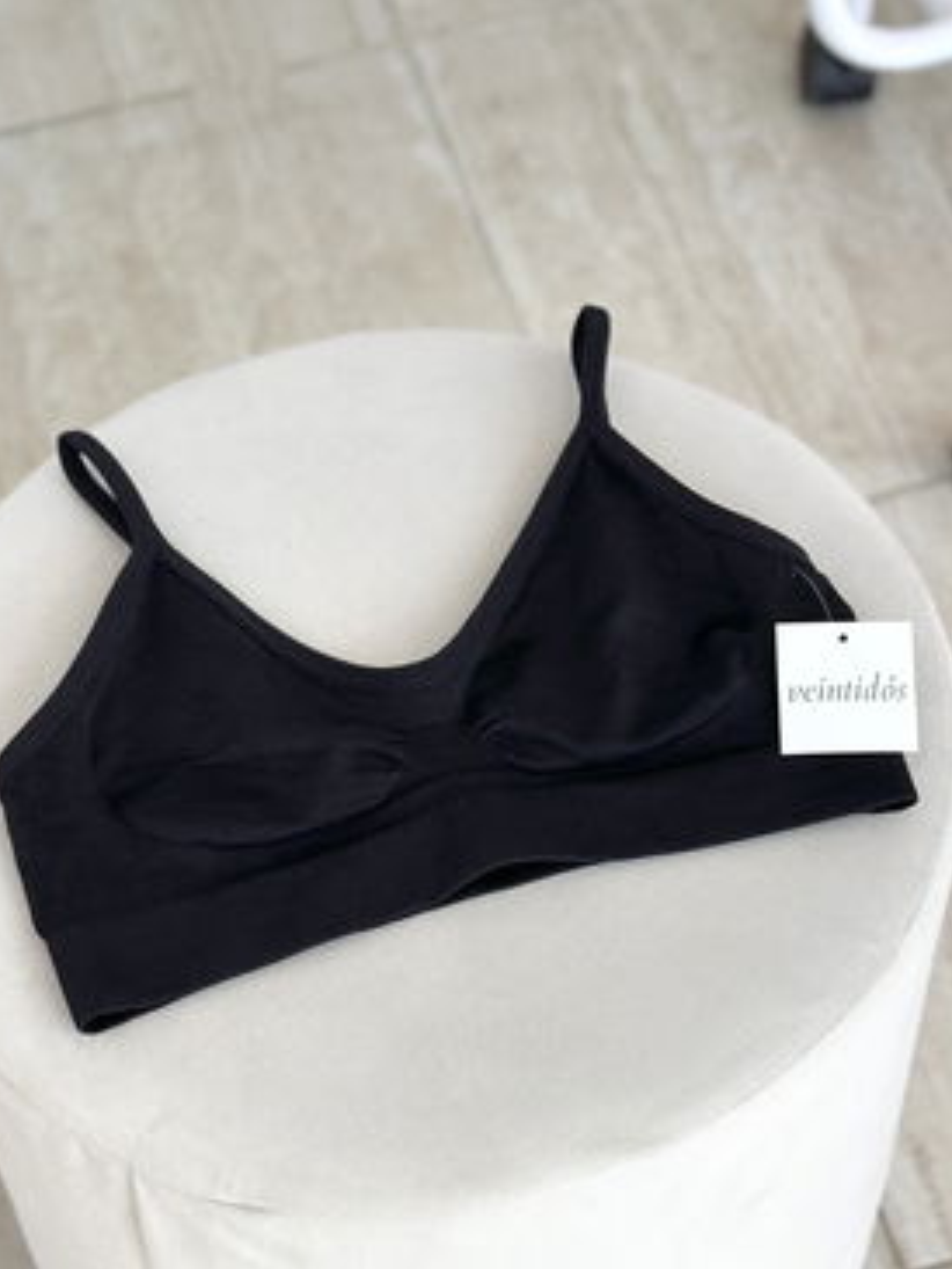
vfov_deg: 27.7
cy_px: 808
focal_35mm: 70
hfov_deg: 21.0
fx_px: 2565
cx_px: 431
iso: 100
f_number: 1.78
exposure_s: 1/169
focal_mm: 6.86
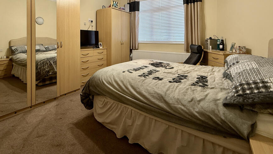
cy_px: 40
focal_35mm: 18
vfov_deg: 58.1
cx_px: 123
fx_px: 130
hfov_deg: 92.4
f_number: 2.2
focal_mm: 2.22
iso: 200
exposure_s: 1/50
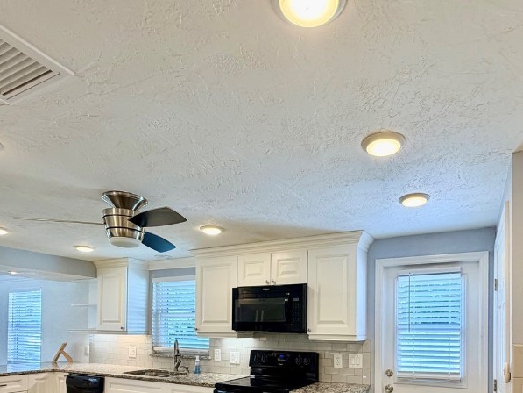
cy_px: 323
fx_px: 363
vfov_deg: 52.6
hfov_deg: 71.1
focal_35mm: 24
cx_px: 304
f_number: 2.2
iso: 100
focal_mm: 2.22
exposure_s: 1/120
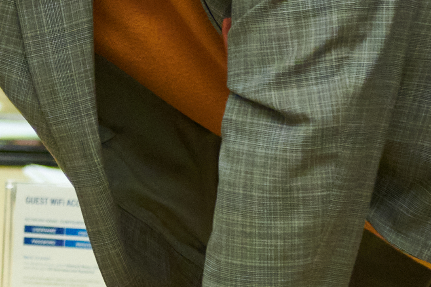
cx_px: -339
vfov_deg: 3.2
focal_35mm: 424
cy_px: 73
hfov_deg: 4.8
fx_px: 5077
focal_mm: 56
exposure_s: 1/160
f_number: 2.8
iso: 2500
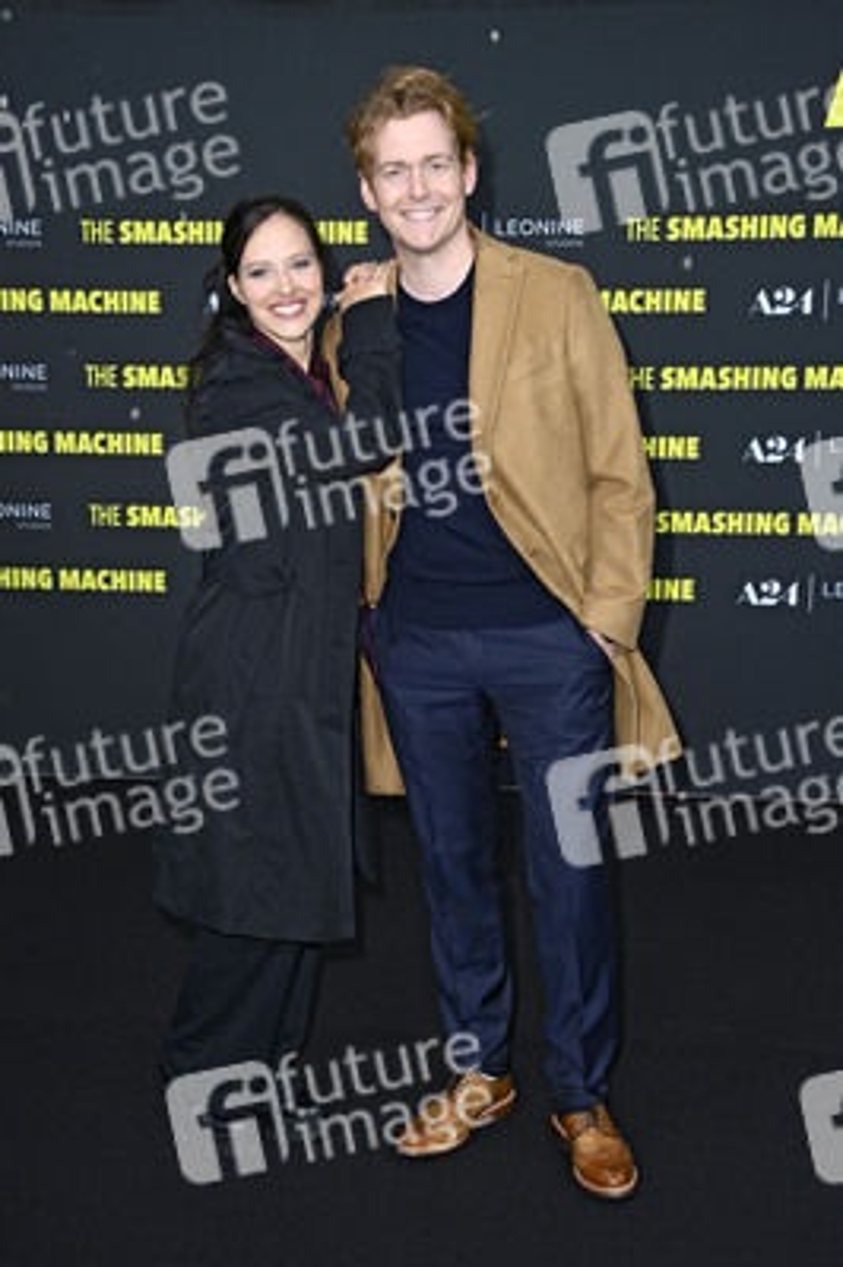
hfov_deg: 28.0
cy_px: 634
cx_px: 422
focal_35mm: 48
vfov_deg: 41.1
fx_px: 1689
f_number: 5.6
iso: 640
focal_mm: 48
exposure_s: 1/250
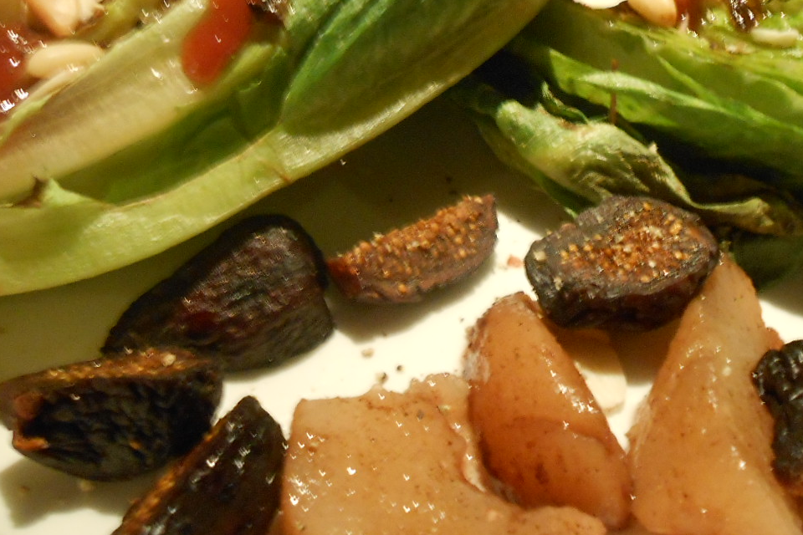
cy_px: 85
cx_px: 432
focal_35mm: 52
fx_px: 1160
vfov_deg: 25.4
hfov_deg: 38.2
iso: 400
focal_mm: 5.3
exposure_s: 1/4
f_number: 3.8
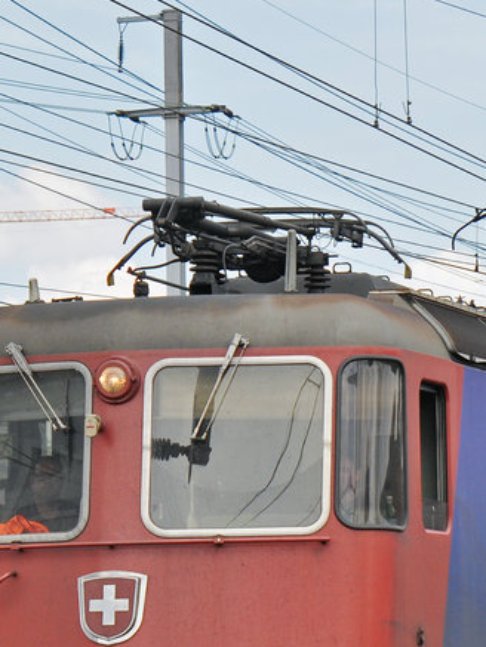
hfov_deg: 5.4
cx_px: 427
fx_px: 5183
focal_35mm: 277
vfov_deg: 7.1
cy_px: 457
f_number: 5
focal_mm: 70
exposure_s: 1/1000
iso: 250
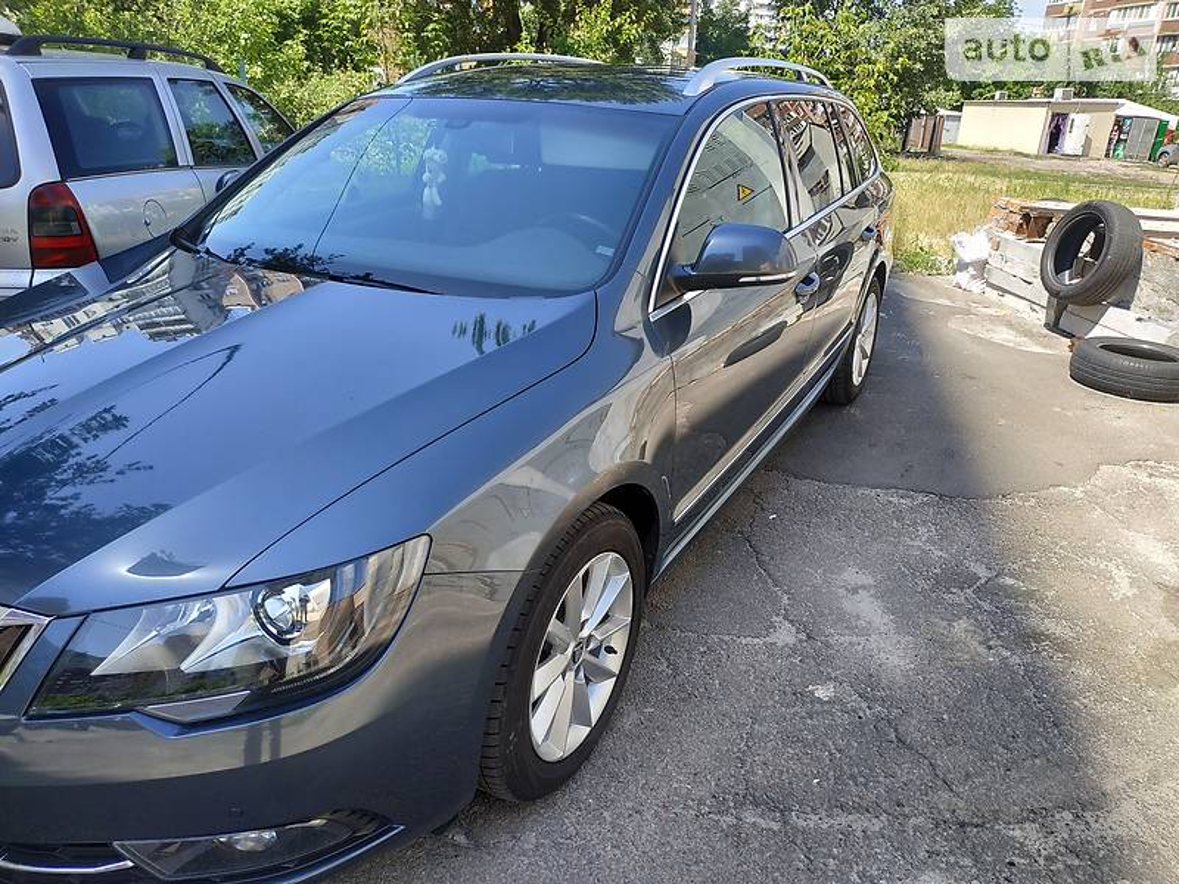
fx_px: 817
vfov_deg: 56.8
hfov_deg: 71.6
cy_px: 442
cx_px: 590
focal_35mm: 24
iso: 250
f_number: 1.9
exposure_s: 1/1138
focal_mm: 3.9
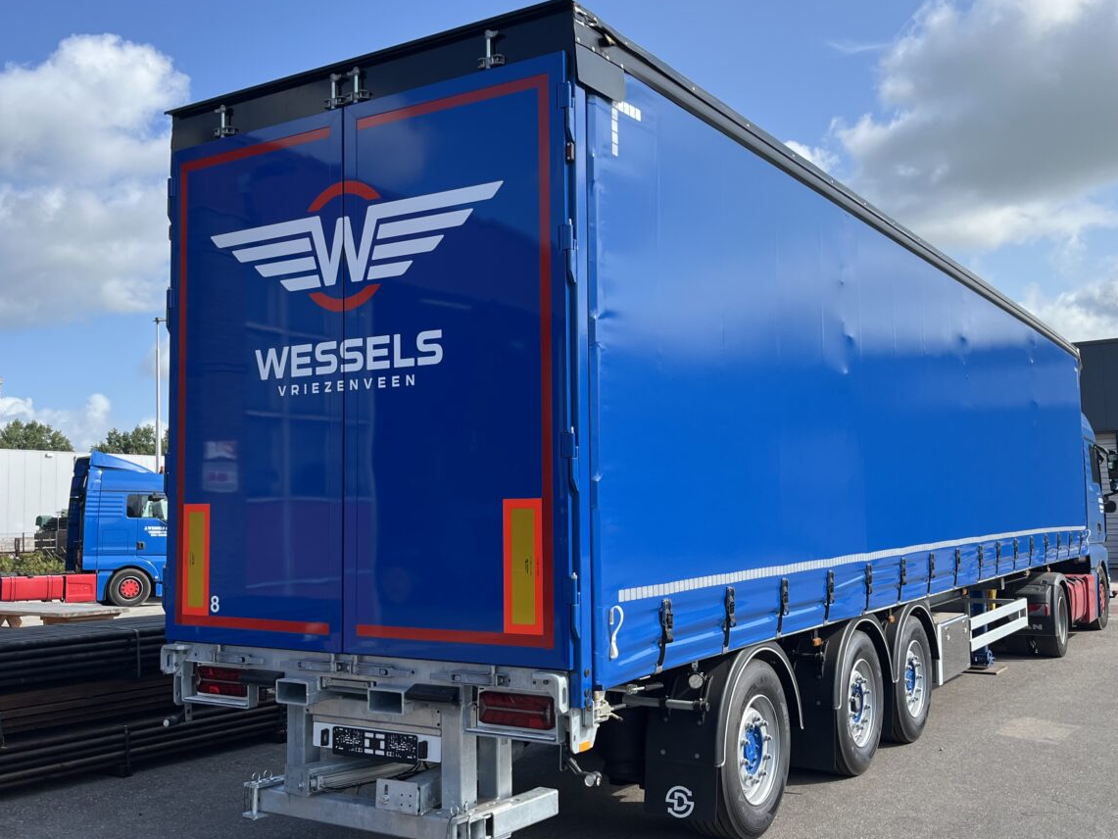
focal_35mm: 35
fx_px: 1131
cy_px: 427
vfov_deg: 40.7
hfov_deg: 52.6
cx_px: 571
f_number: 1.6
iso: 50
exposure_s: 1/2571
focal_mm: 5.1
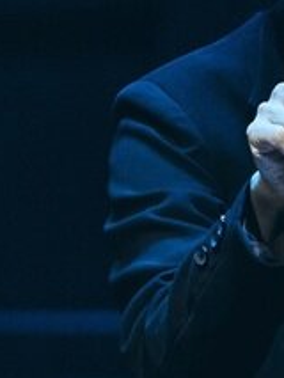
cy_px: 287
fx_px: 13791
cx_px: 579
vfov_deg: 1.6
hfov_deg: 1.2
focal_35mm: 1262
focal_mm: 200
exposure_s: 1/320
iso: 1600
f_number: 2.8
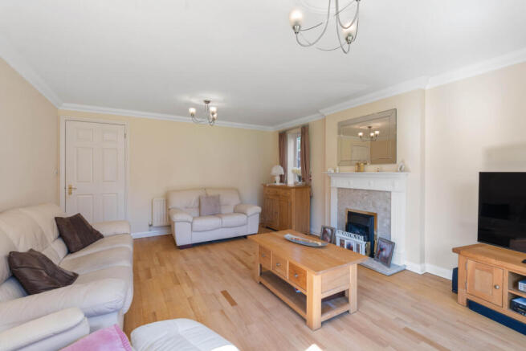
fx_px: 234
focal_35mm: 16
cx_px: 263
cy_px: 176
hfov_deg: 96.7
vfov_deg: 73.8
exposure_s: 1/2.5
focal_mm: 16
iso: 320
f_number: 8
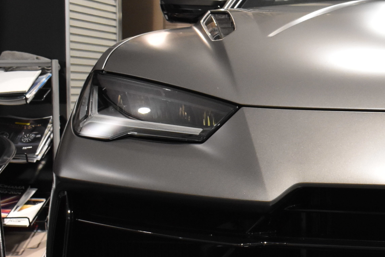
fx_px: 1223
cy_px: 185
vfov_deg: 12.0
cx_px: 492
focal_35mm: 114
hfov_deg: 16.9
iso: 2000
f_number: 8
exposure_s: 1/50
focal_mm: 29
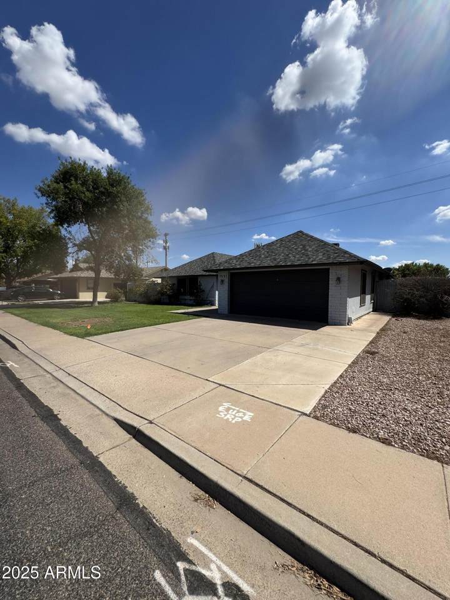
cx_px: 225
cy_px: 300
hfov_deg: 85.7
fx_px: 243
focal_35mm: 14
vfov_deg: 102.1
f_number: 2.2
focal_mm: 2.22
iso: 50
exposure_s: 1/3390
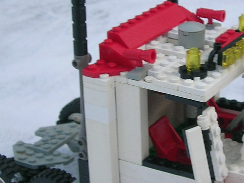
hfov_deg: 17.5
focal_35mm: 112
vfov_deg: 13.2
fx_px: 789
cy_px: 101
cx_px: 189
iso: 50
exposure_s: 1/182
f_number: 3.2
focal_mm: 8
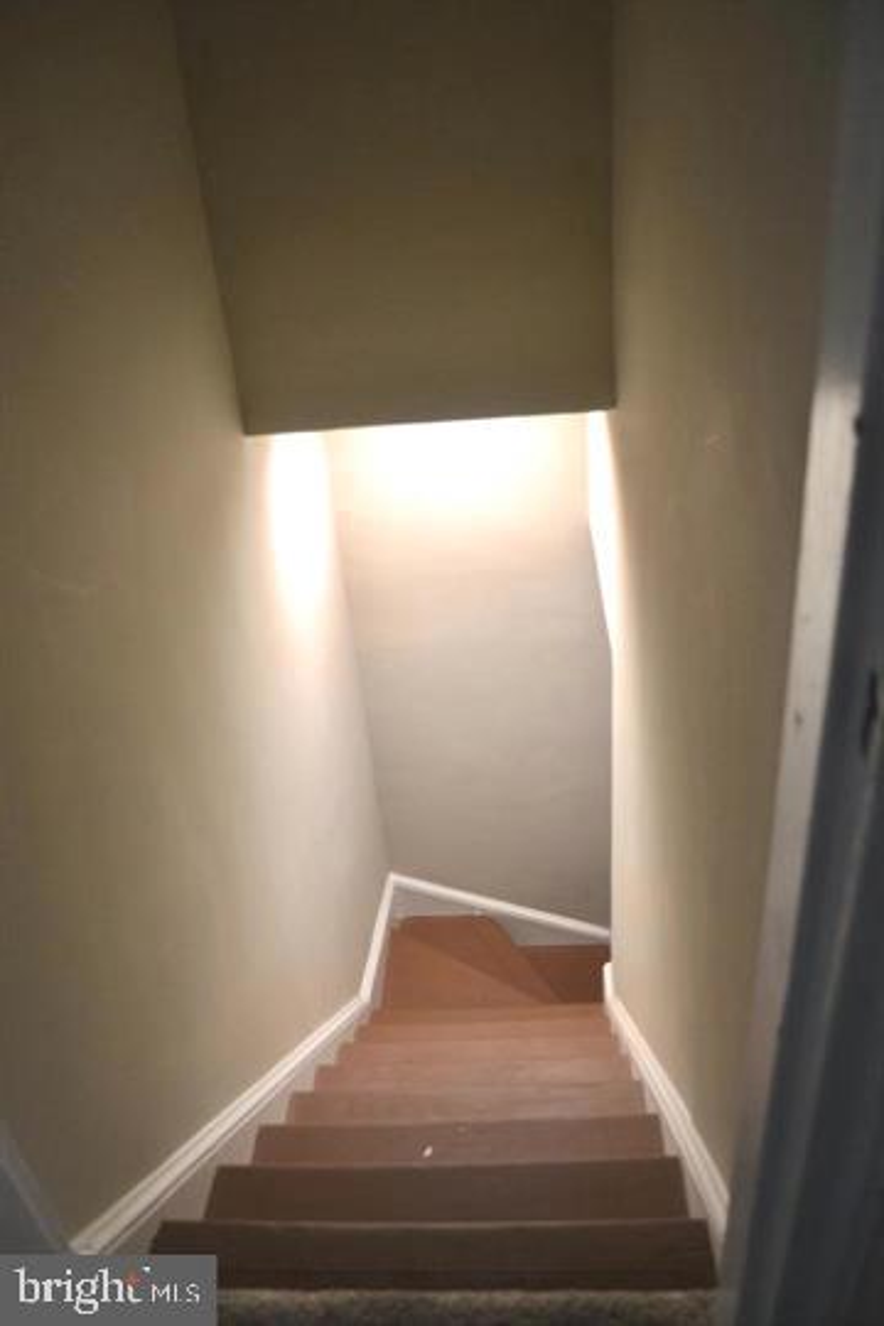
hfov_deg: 47.9
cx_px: 442
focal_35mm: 27
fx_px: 994
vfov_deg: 67.4
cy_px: 663
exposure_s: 1/50
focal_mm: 18
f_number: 3.5
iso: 800
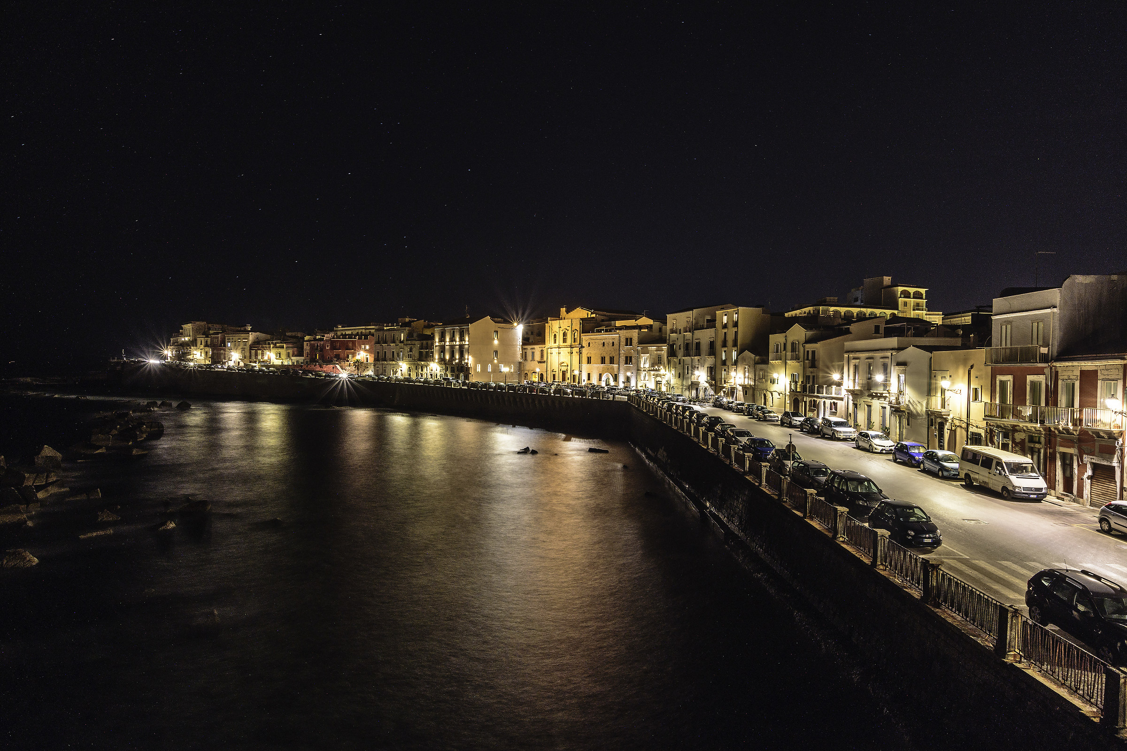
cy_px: 376
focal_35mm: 21
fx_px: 657
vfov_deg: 59.5
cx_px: 564
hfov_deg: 81.2
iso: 100
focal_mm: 14
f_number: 11
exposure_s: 30
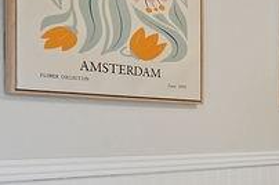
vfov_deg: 17.8
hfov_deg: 15.3
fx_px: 588
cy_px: 142
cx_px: 663
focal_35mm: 76
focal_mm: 15
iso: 400
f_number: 10
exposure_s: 1/15
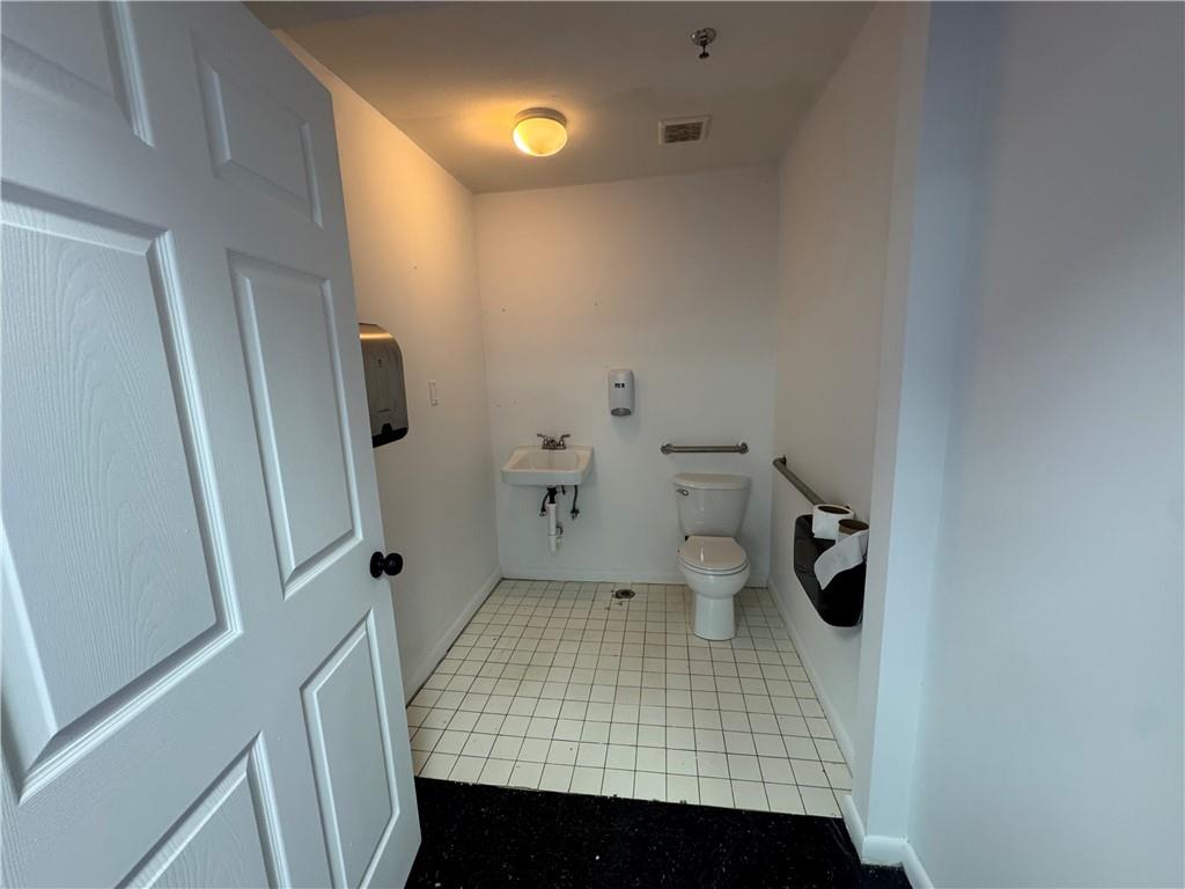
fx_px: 479
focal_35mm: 14
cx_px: 592
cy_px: 444
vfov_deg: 85.7
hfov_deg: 102.1
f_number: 2.2
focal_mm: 2.22
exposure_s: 1/60
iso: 250
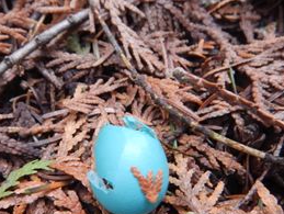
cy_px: 146
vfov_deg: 38.2
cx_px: 107
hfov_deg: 49.6
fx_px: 304
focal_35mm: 37
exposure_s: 1/30
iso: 320
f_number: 2.8
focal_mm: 4.3
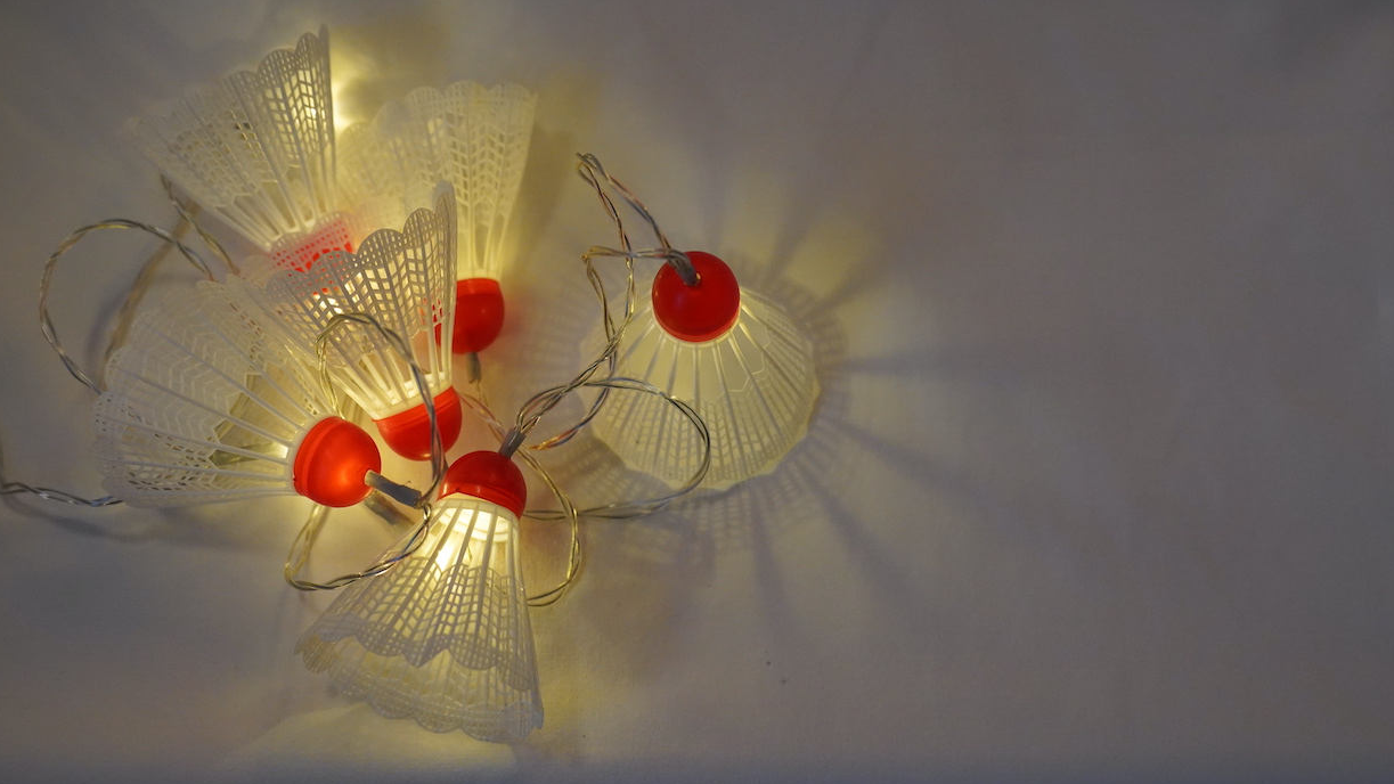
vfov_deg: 16.3
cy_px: 347
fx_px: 2735
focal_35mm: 74
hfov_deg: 28.6
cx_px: 698
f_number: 4.5
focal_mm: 70
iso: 5000
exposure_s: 1/1250
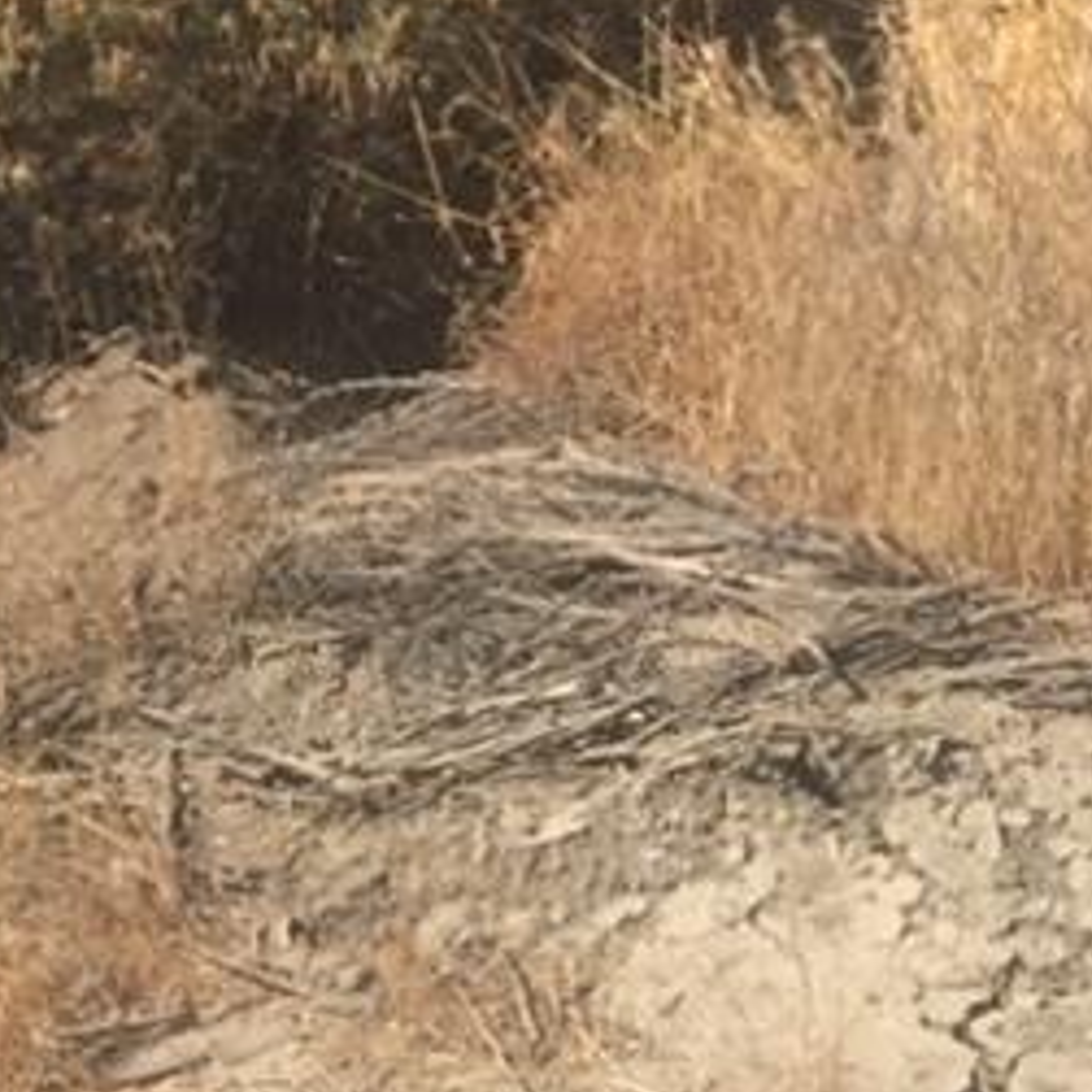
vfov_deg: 10.9
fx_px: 5461
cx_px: -65
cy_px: -605
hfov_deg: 11.3
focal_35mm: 153
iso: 32
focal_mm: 4.15
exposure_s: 1/2198
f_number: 2.2
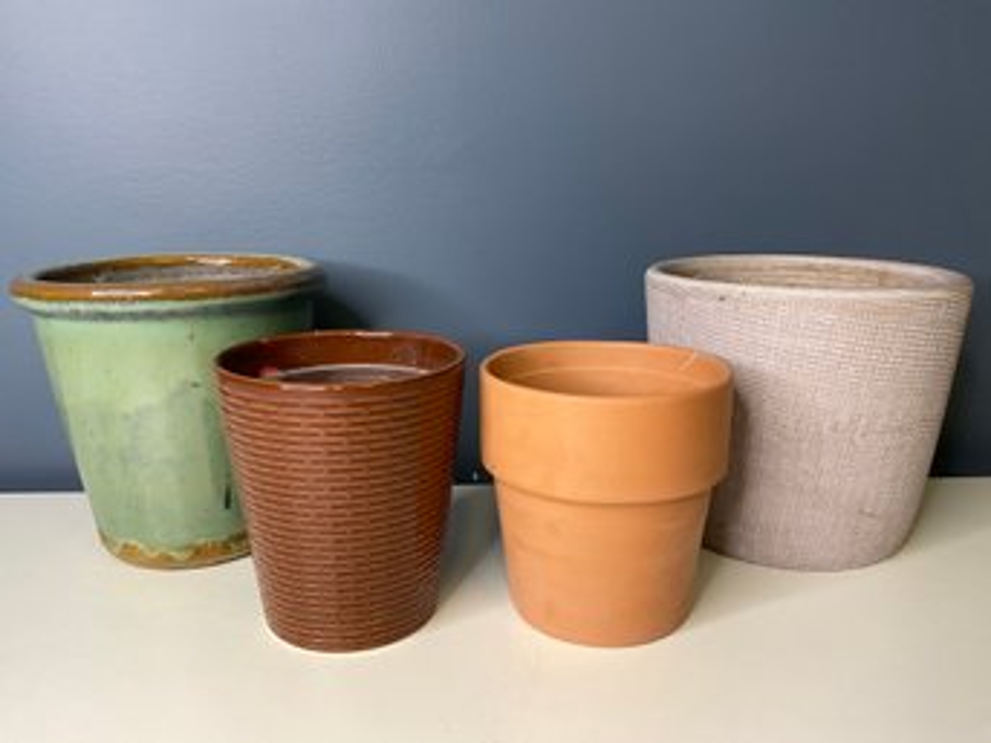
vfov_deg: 48.2
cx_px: 496
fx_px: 830
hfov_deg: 61.7
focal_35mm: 29
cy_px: 372
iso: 40
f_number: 1.8
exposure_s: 1/120
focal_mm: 3
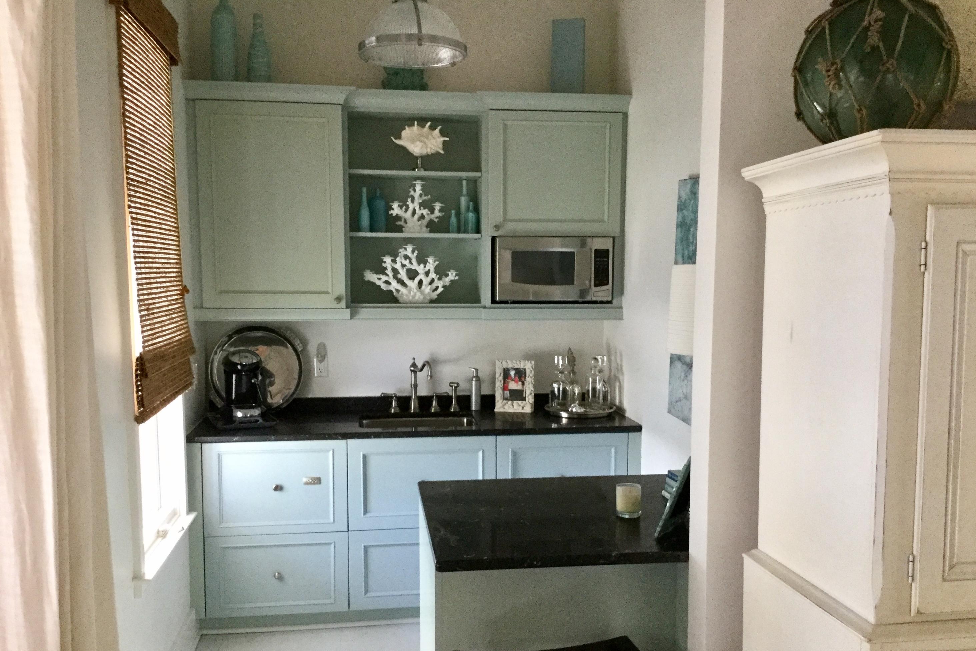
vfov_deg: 39.9
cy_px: 372
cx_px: 489
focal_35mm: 33
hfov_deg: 57.2
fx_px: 895
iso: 160
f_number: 2.4
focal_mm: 3.3
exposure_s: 1/30
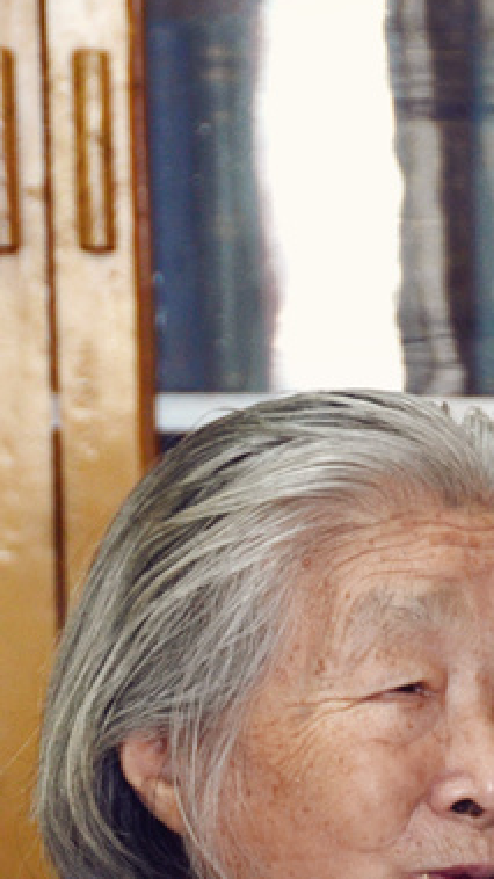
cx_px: 409
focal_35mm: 371
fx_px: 8645
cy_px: 858
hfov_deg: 3.3
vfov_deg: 5.8
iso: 800
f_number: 5.3
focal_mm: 112
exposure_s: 1/100
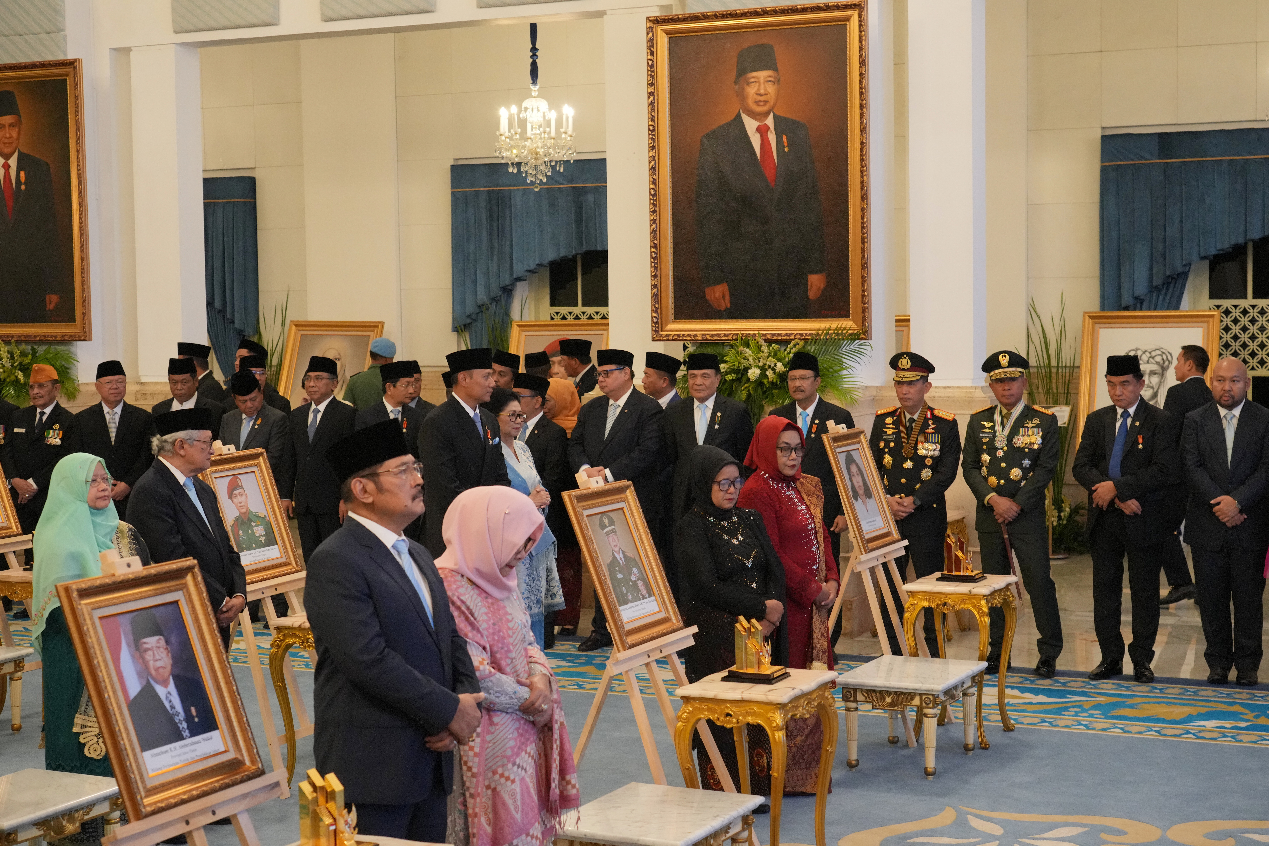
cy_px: 423
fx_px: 1974
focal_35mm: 56
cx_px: 634
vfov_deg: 24.2
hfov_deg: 35.6
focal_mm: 56
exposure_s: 1/160
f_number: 5.6
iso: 4000
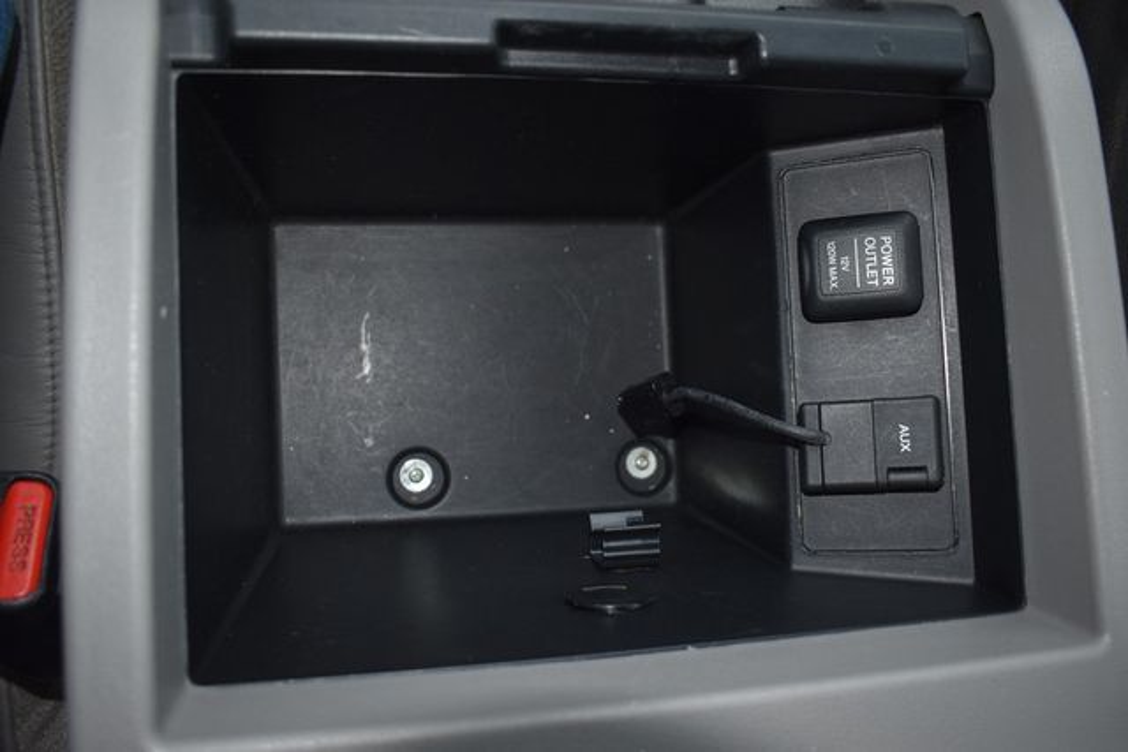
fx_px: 940
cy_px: 376
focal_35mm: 30
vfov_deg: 43.6
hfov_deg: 61.9
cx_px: 564
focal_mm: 20
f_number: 3.8
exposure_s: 1/80
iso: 320
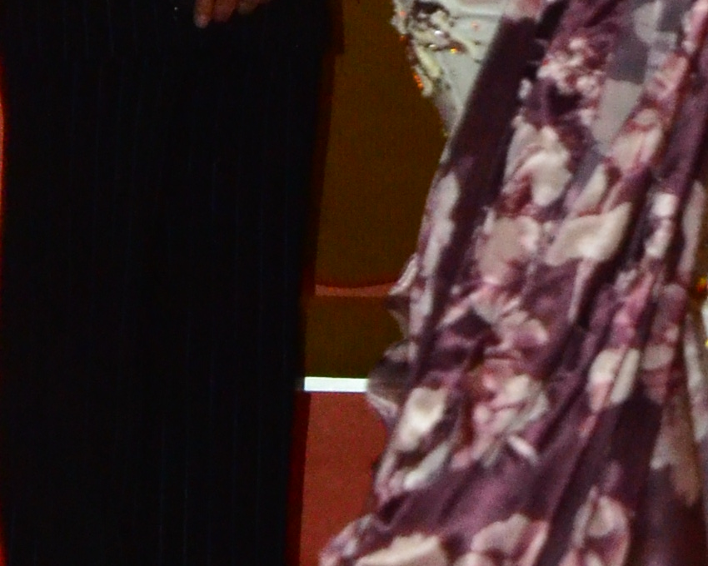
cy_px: 498
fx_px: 10582
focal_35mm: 505
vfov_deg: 3.1
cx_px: 1053
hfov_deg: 3.8
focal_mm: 62
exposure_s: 1/180
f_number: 8
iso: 2500
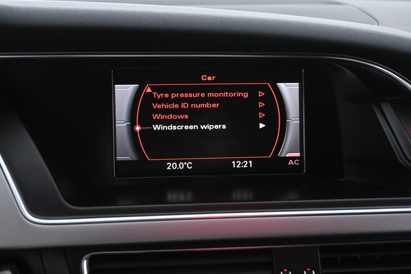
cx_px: 206
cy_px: 137
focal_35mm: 39
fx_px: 445
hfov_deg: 49.6
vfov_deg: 34.2
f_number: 5
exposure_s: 1/50
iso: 6400
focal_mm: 26
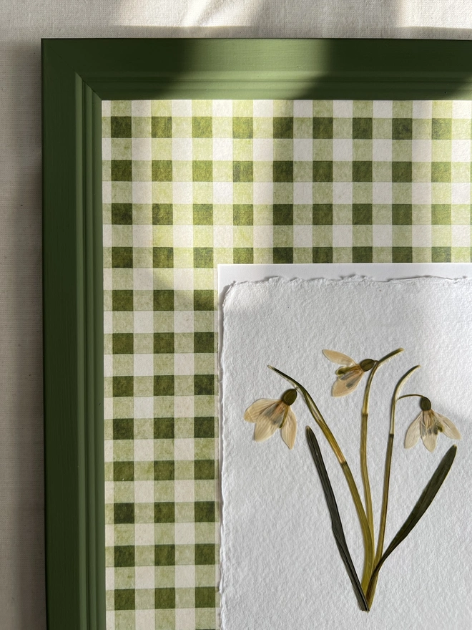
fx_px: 473
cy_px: 315
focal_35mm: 26
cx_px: 236
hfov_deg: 53.1
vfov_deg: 67.3
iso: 32
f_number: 1.5
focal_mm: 5.7
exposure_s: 1/125
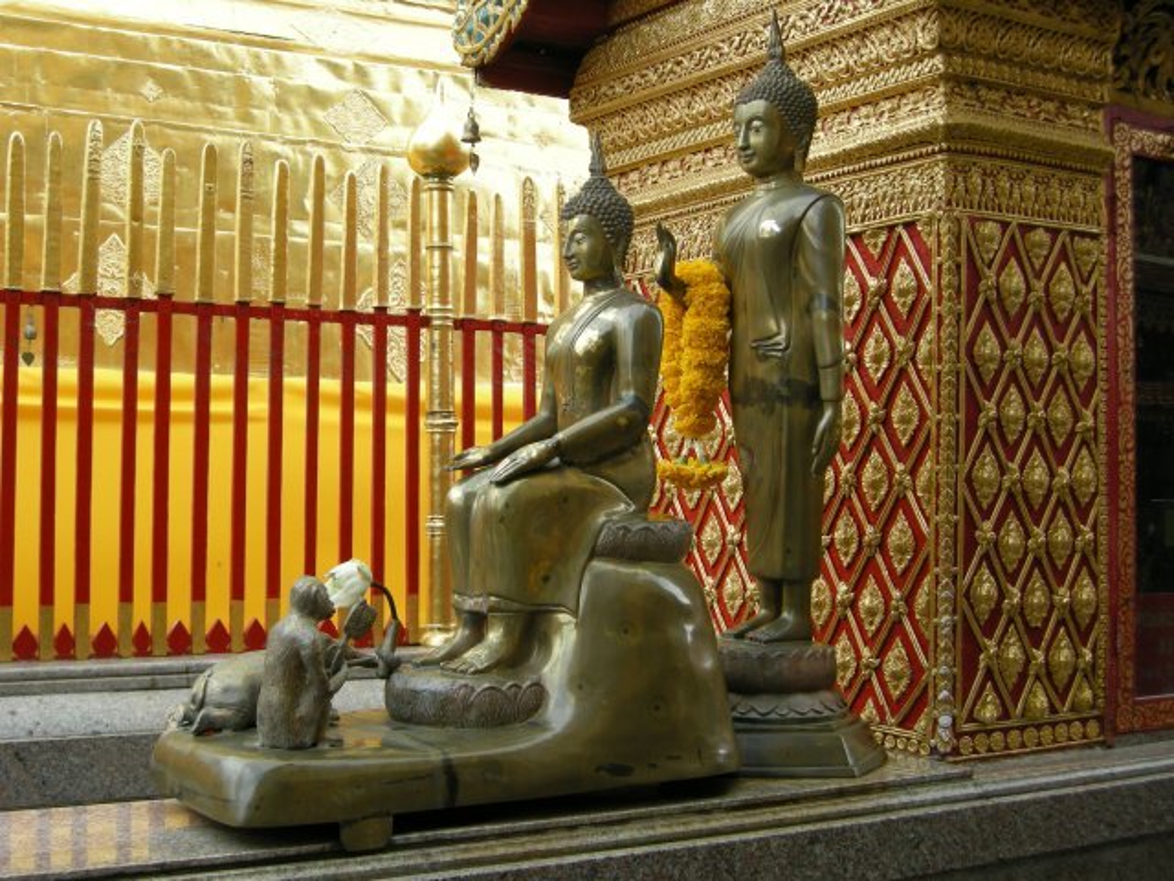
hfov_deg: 39.7
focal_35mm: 48
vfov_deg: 30.3
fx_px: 1628
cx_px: 587
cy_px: 440
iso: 64
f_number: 3.9
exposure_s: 1/97.1
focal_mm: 10.1
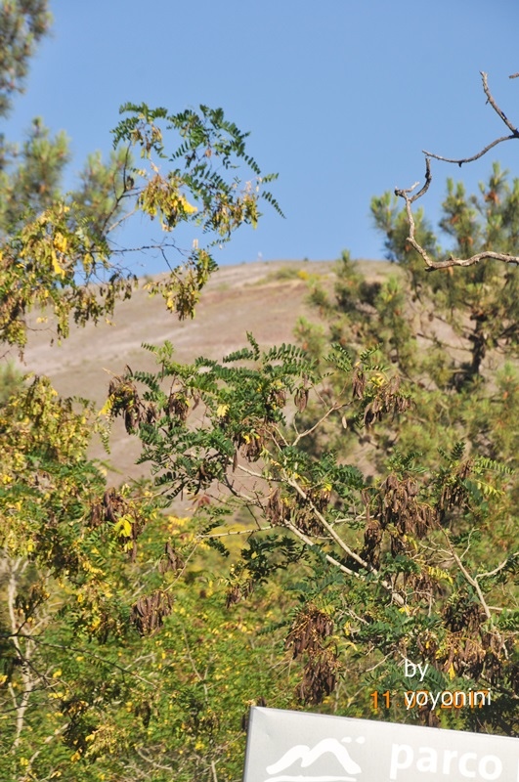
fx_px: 3416
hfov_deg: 8.7
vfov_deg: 13.1
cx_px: 260
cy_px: 391
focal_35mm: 158
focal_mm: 105
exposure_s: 1/400
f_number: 10
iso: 200
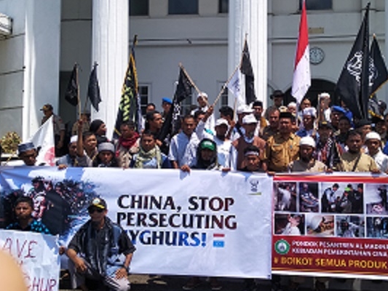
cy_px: 132
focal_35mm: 39
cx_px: 239
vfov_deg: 36.8
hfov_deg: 47.5
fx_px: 437
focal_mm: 3.81
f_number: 2.2
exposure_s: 1/1024
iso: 100
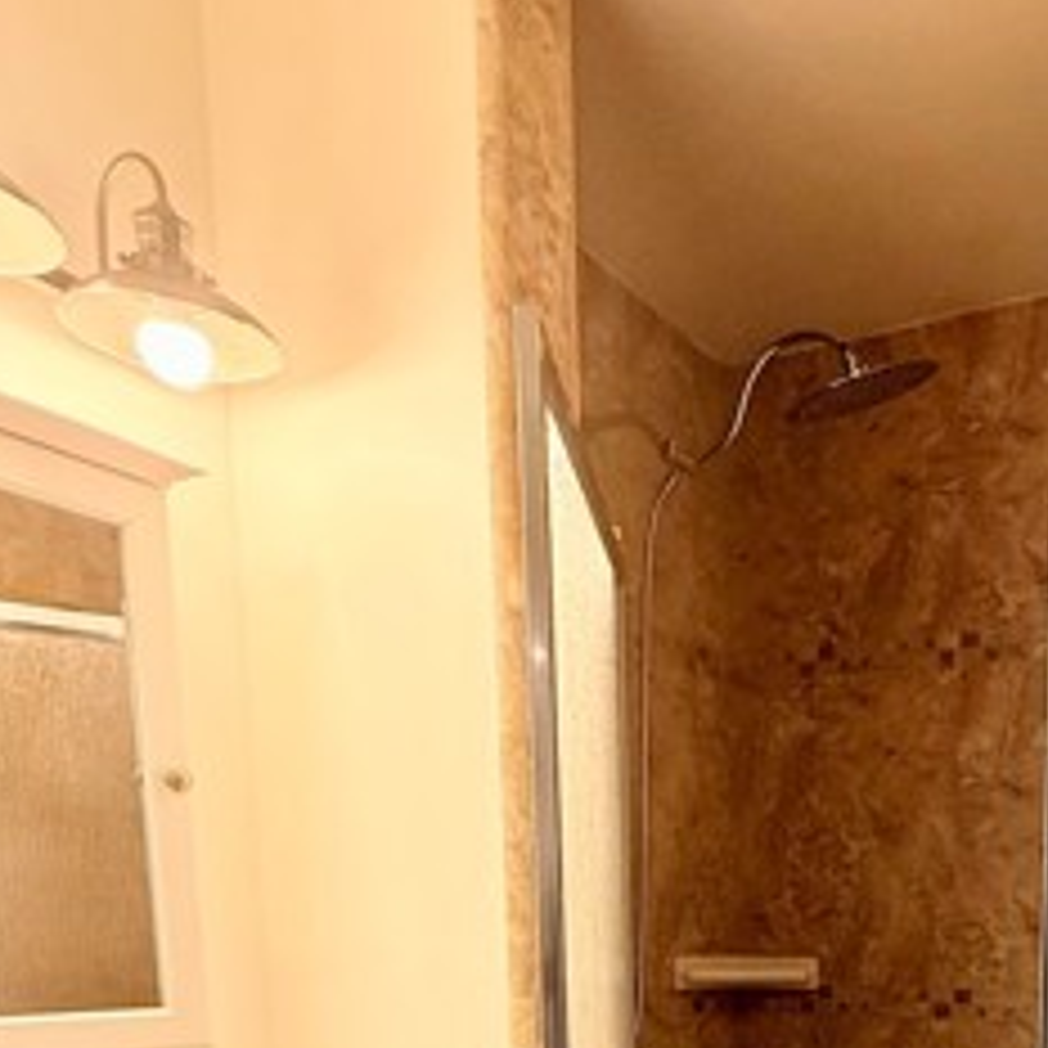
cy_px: 1115
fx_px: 1165
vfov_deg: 40.5
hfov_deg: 44.8
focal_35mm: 34
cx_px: 909
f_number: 2.2
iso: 160
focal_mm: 2.22
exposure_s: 1/120
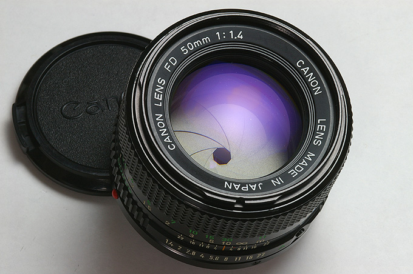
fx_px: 1719
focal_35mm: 150
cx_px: 206
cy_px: 137
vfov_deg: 9.1
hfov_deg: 13.7
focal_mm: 100
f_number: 22
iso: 200
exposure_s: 2
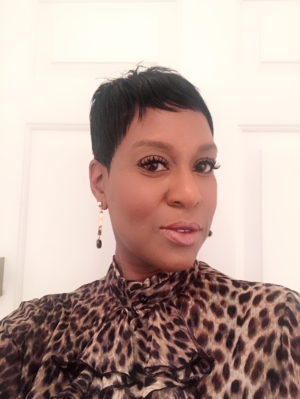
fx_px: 369
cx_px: 150
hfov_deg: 44.2
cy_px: 200
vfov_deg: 56.8
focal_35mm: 32
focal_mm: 2.87
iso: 160
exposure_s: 1/25
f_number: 2.2
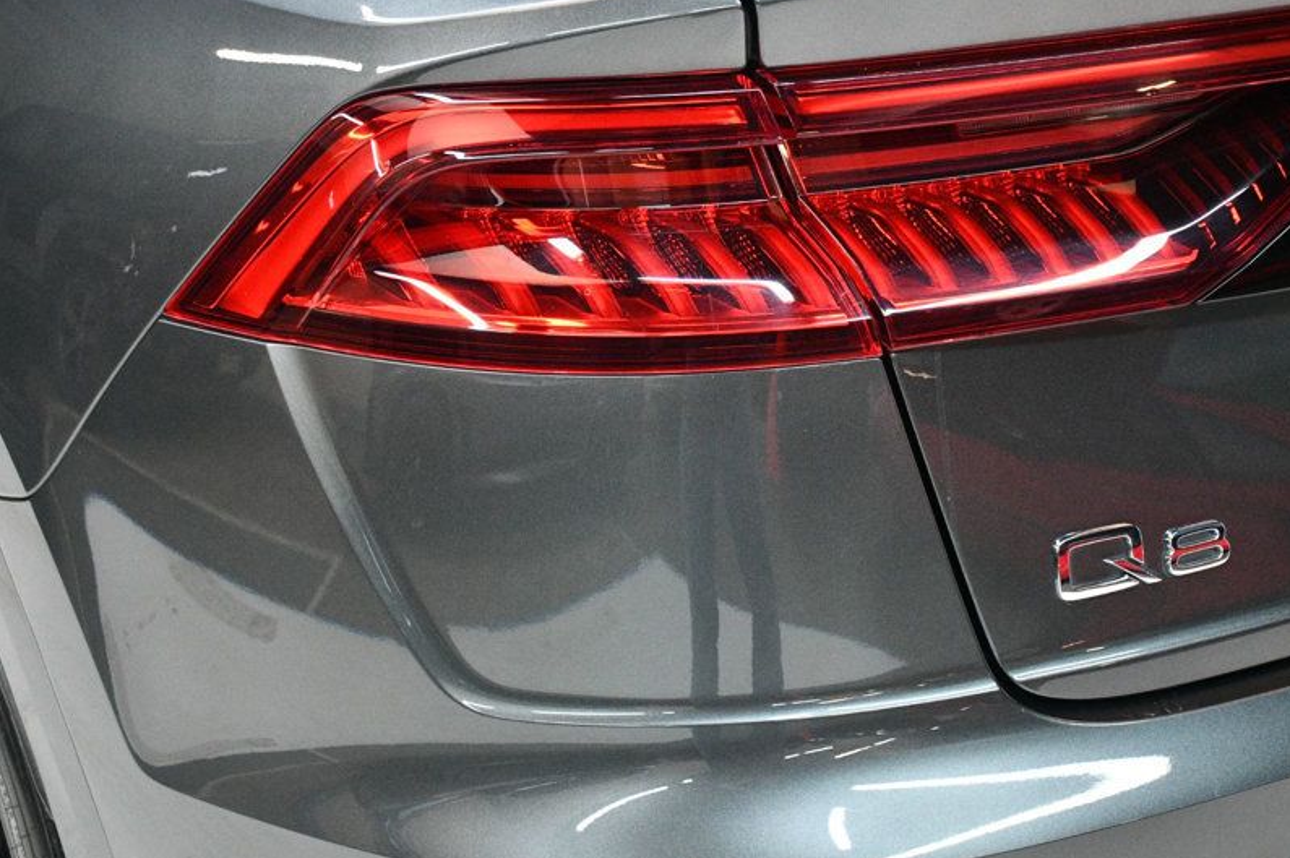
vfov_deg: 20.3
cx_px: 777
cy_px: 332
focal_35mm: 67
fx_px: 2399
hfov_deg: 30.0
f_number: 4.2
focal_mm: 35
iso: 3200
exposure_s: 1/80
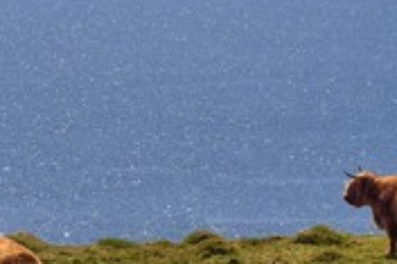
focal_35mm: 370
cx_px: 275
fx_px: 4076
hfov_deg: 5.6
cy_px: 68
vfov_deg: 3.7
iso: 200
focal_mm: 155
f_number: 11
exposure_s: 1/400
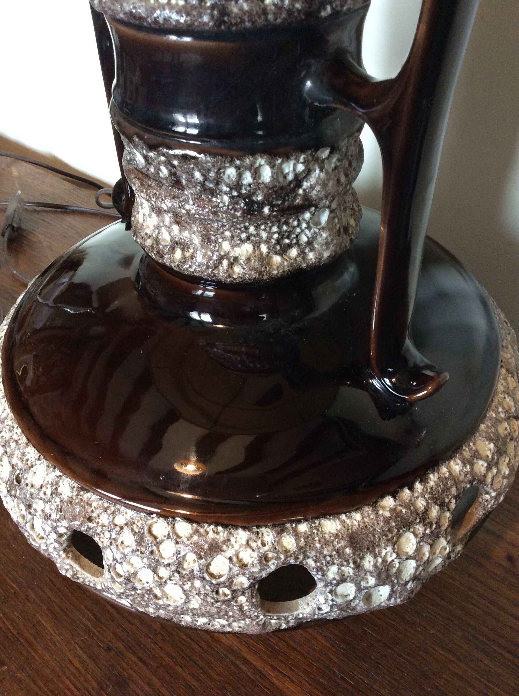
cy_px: 348
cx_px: 260
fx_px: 641
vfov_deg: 56.9
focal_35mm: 32
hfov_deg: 44.1
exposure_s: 1/25
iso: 160
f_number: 2.4
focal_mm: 3.3
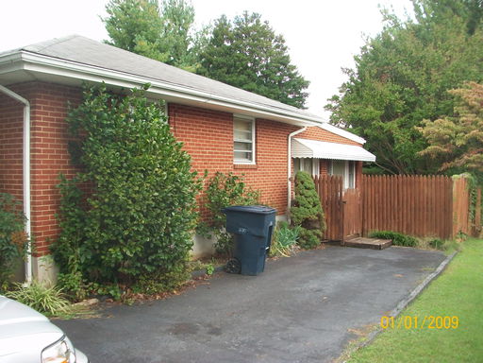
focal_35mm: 34
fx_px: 474
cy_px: 182
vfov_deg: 41.8
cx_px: 242
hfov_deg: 54.0
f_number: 2.8
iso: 80
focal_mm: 5.7
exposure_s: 1/160
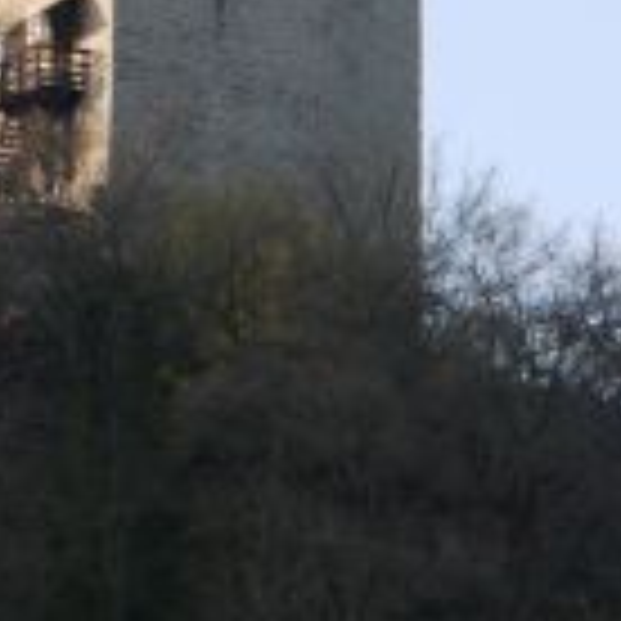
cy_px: 4
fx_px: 9377
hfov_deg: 3.8
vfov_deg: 3.8
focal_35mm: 462
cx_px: 189
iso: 100
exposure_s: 1/80
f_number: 8
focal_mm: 45
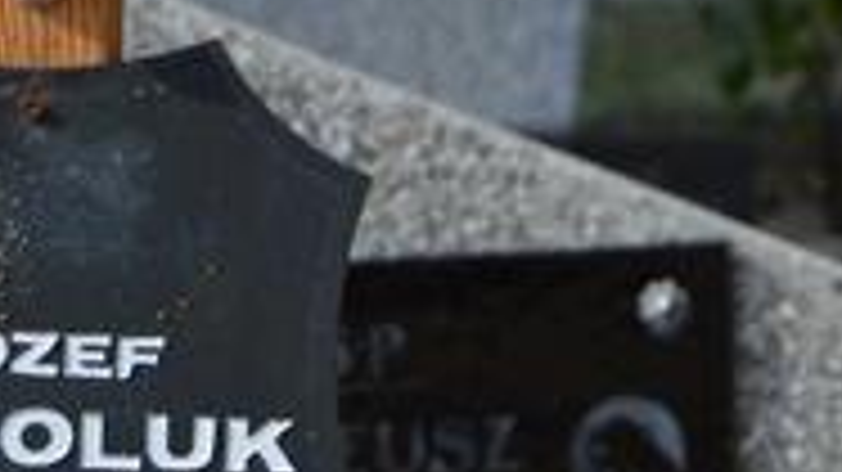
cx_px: -23
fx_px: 10194
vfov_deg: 2.7
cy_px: 670
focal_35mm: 457
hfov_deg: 4.7
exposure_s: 1/160
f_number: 6.3
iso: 100
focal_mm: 85
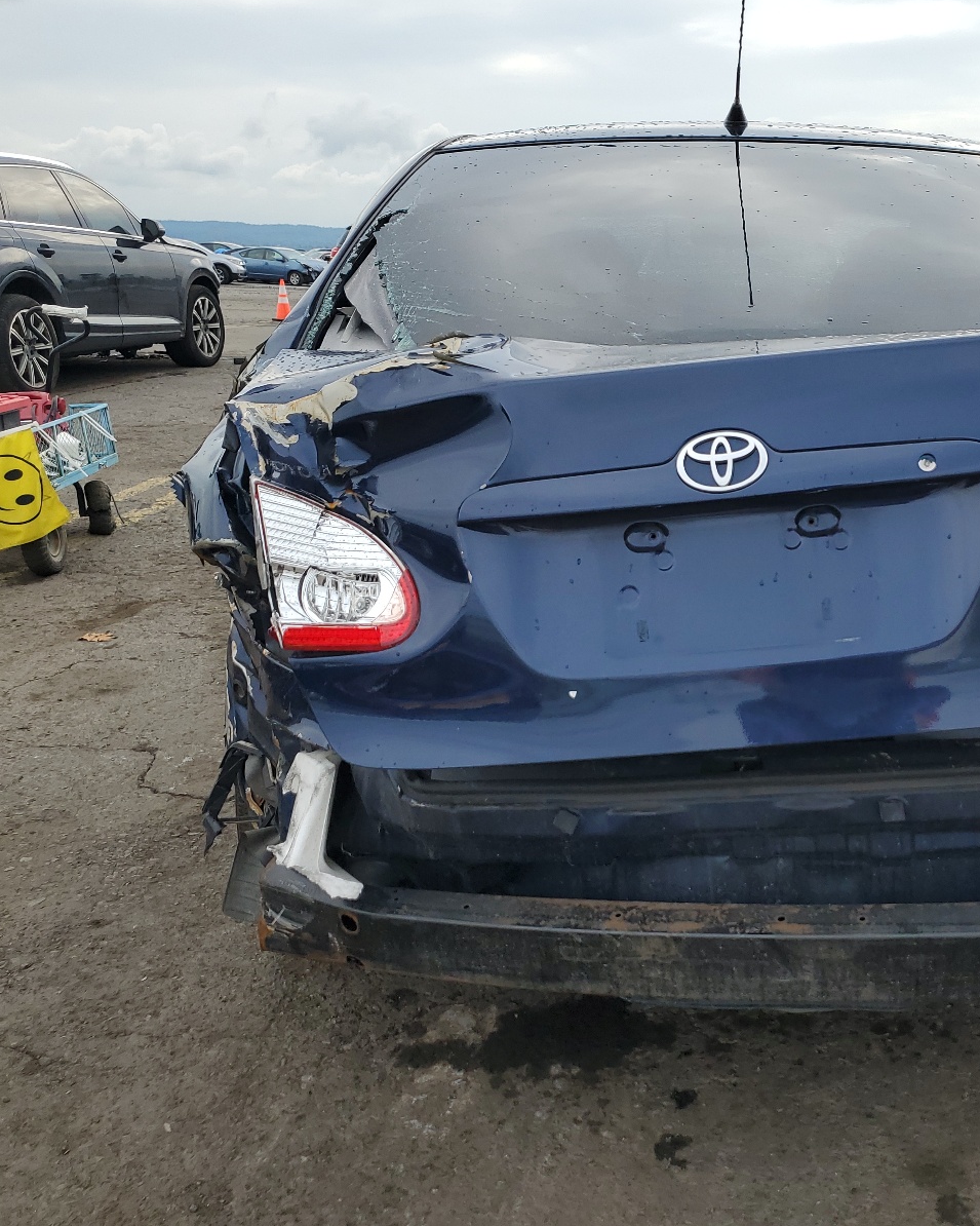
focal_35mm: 34
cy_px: 611
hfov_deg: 41.6
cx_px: 772
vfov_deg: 52.8
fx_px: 1233
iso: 50
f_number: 1.5
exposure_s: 1/1667
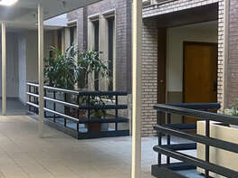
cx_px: 238
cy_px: 112
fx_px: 543
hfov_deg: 23.7
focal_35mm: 79
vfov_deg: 18.6
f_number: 1.8
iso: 400
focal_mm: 4.25
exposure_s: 1/40
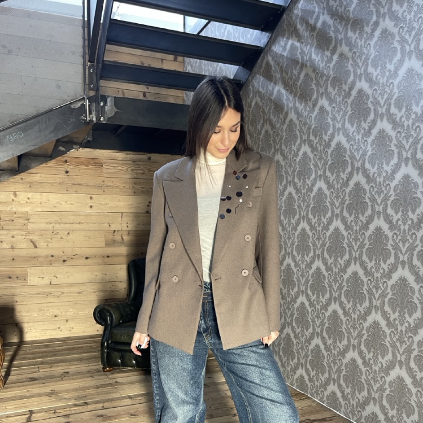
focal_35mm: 30
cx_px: 208
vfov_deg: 53.6
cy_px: 258
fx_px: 415
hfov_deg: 54.0
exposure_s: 1/60
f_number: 1.6
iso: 250
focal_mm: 5.1
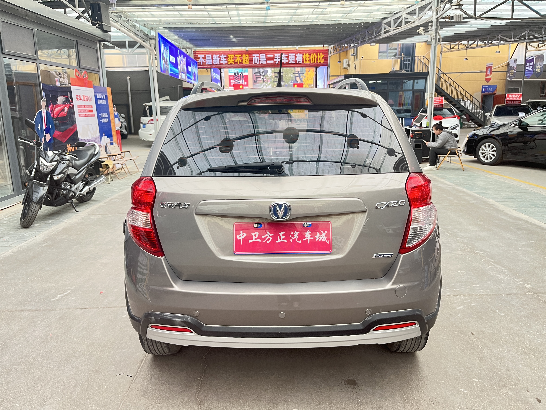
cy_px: 205
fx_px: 410
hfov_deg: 67.3
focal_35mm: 26
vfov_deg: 53.1
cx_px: 273
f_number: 1.6
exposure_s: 1/60
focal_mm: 5.1
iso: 200
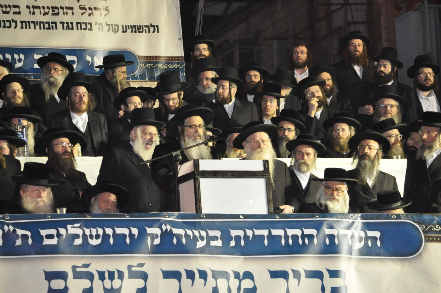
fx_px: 2752
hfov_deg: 9.2
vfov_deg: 6.1
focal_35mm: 225
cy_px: 146
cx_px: 220
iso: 2000
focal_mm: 150
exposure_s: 1/60
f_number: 5.6
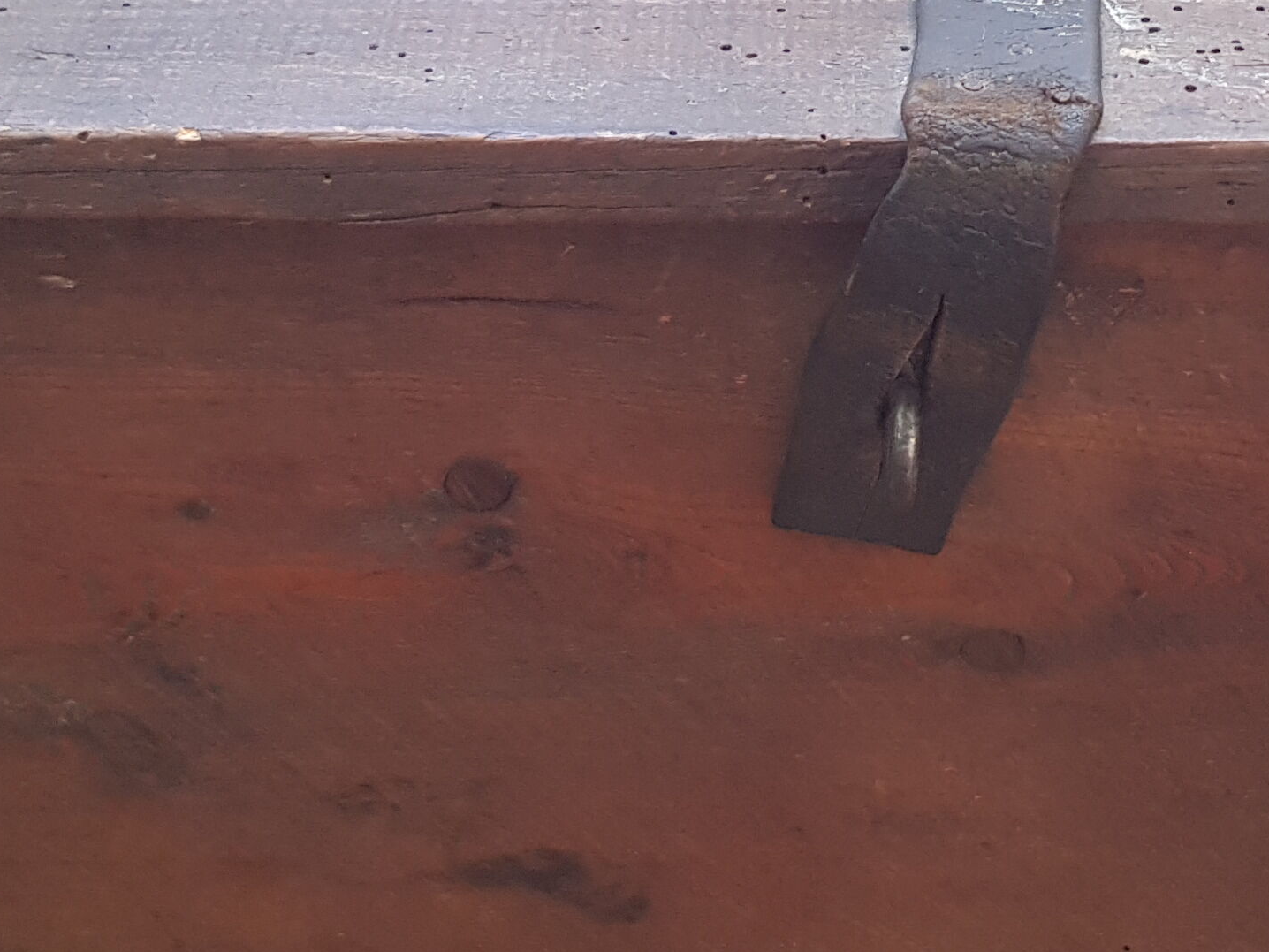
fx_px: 2676
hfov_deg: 26.2
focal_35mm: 73
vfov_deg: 20.0
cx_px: 992
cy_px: 248
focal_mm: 4.2
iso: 160
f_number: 1.7
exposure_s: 1/60
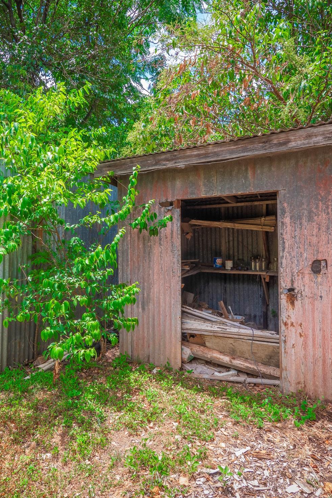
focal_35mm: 23
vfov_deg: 76.1
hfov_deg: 54.5
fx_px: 318
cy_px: 245
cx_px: 125
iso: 200
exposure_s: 1/80
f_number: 8
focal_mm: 8
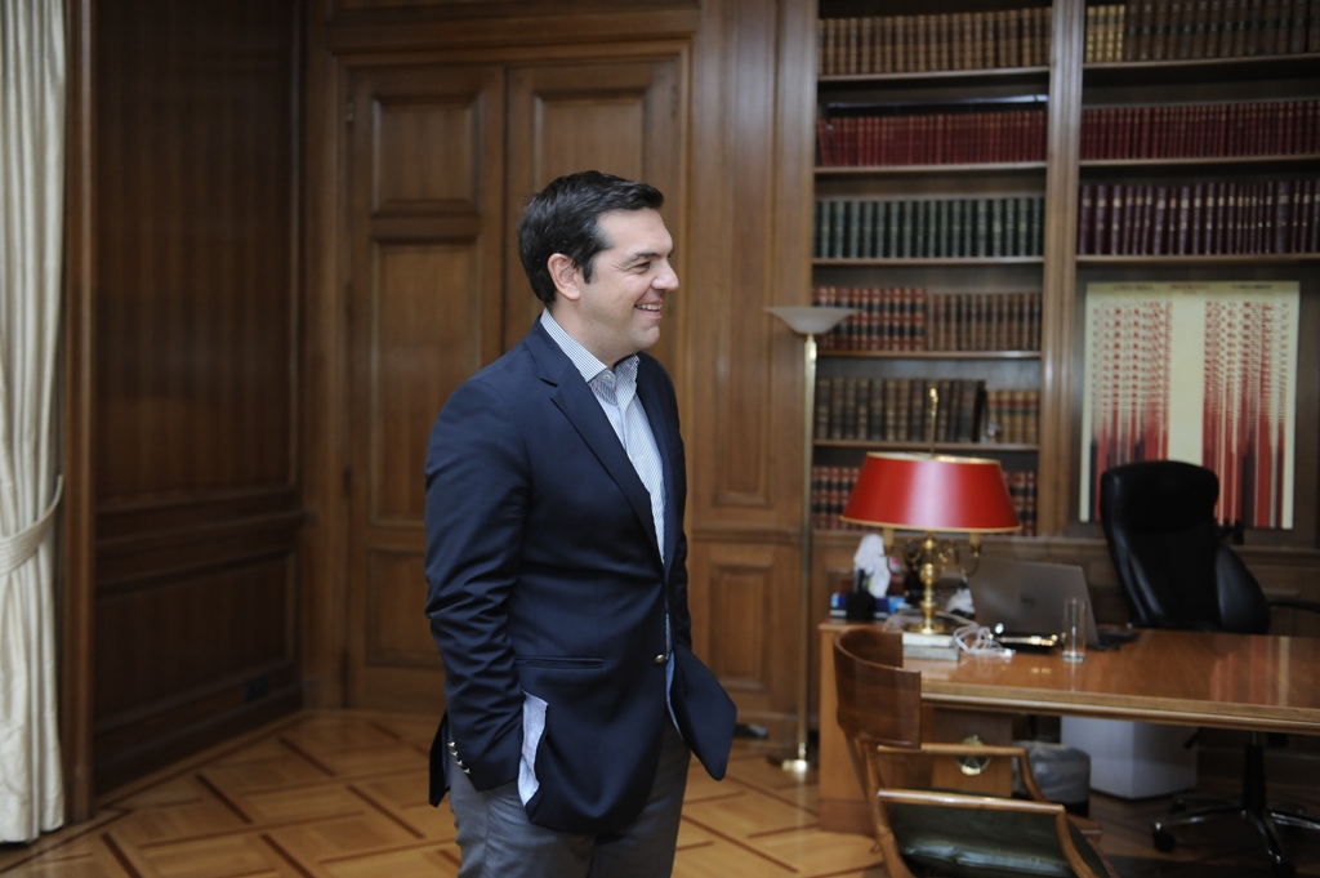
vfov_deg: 35.0
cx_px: 660
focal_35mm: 38
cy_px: 439
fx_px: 1392
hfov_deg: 50.7
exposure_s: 1/400
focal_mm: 38
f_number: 2.8
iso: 2000
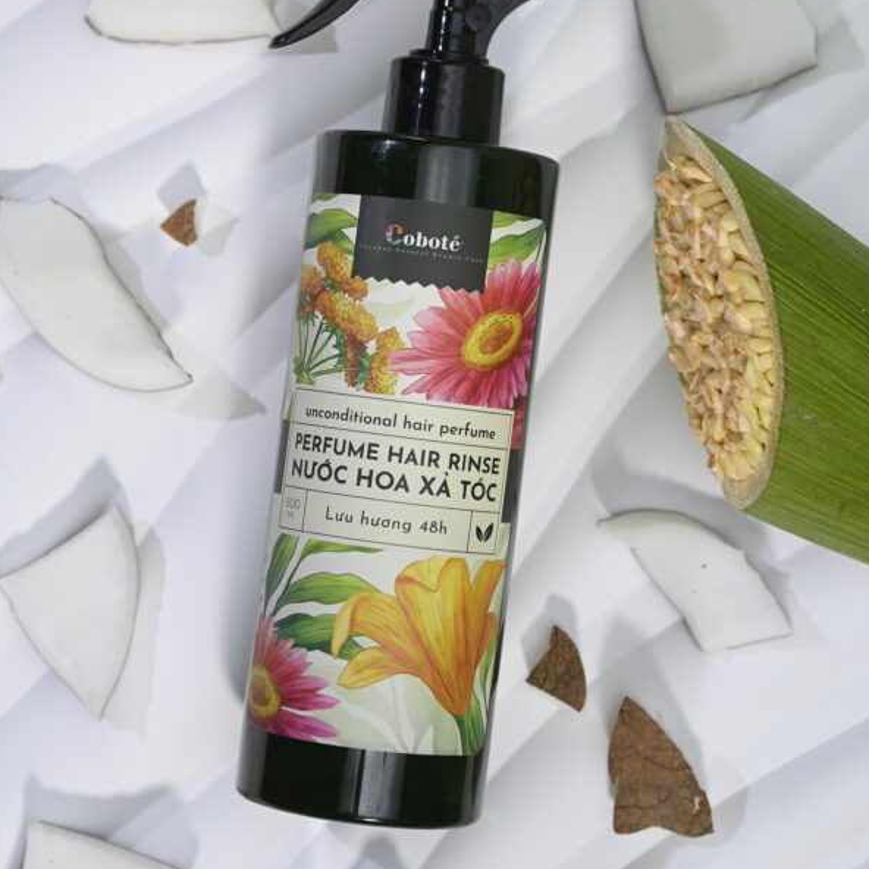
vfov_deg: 17.8
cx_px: 436
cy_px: 244
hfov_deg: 17.9
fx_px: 2755
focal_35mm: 97
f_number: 5.6
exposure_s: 1/160
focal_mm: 75
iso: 200
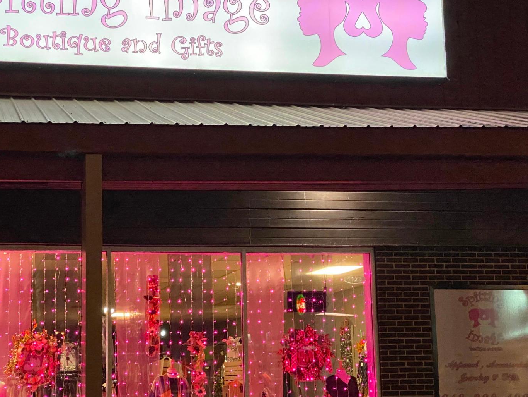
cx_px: 203
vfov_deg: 19.4
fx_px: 1159
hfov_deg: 25.6
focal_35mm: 76
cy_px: 212
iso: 400
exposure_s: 1/60
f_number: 2
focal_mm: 6
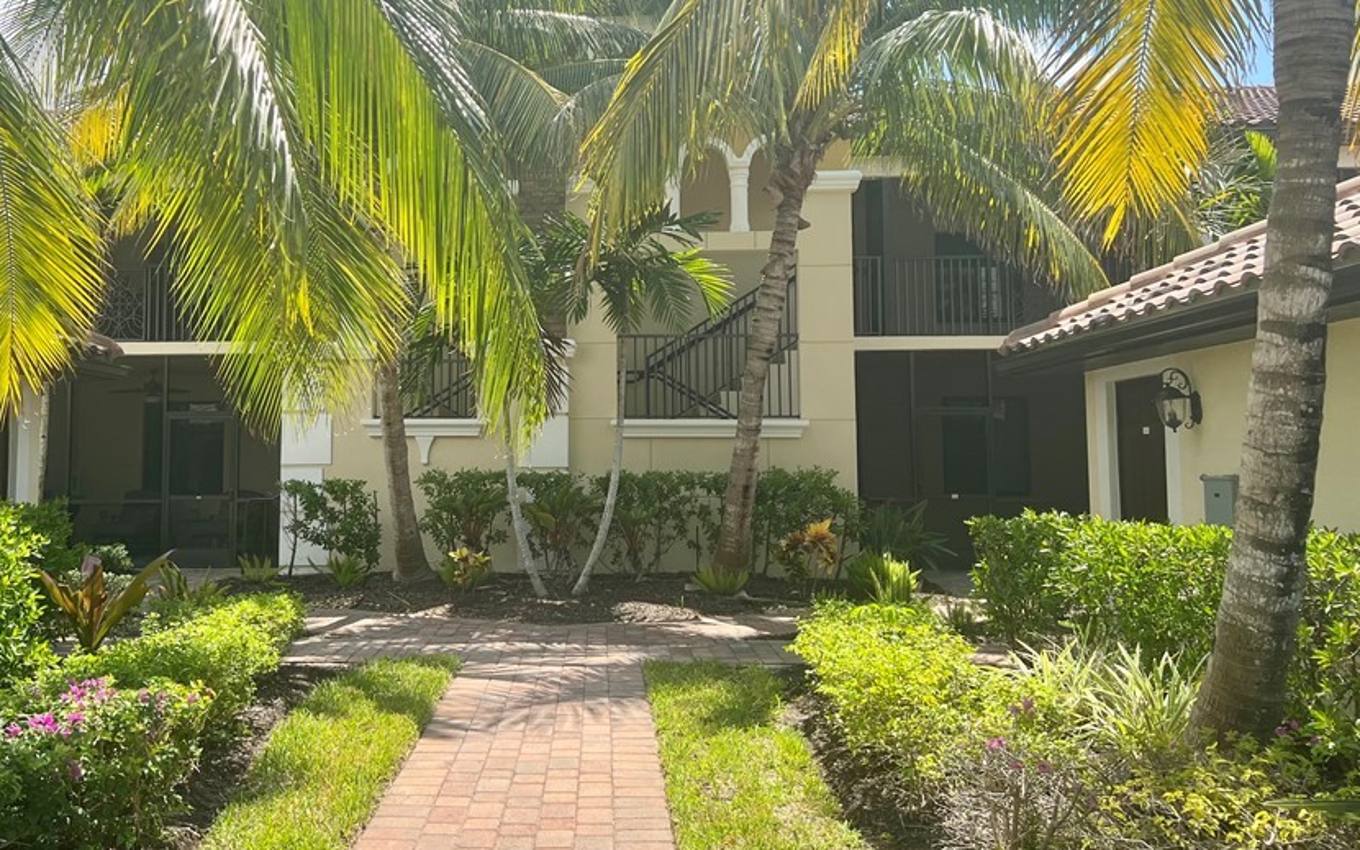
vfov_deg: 37.2
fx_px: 1260
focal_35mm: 34
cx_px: 533
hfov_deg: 56.2
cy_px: 382
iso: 50
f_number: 1.5
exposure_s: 1/1597
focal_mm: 5.7
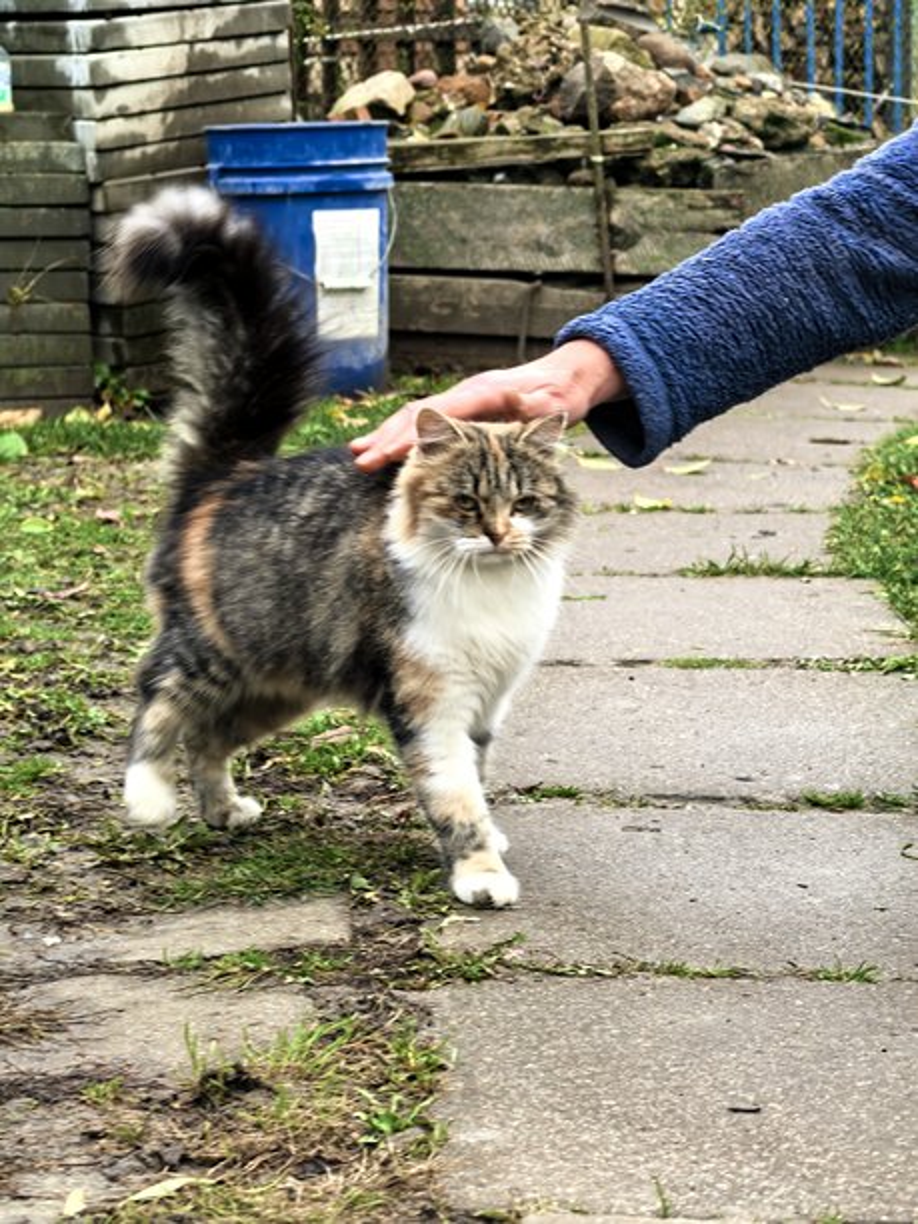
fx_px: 3359
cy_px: 612
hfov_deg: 15.6
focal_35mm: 95
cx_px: 459
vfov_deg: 20.7
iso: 160
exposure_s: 1/100
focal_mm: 15
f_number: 2.1
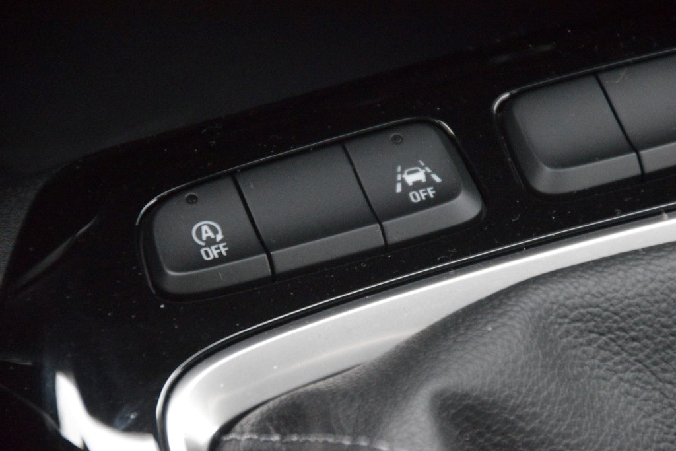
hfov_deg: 5.1
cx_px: 338
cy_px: 226
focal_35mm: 405
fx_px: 7606
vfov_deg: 3.4
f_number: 6.3
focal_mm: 270
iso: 6400
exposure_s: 1/125
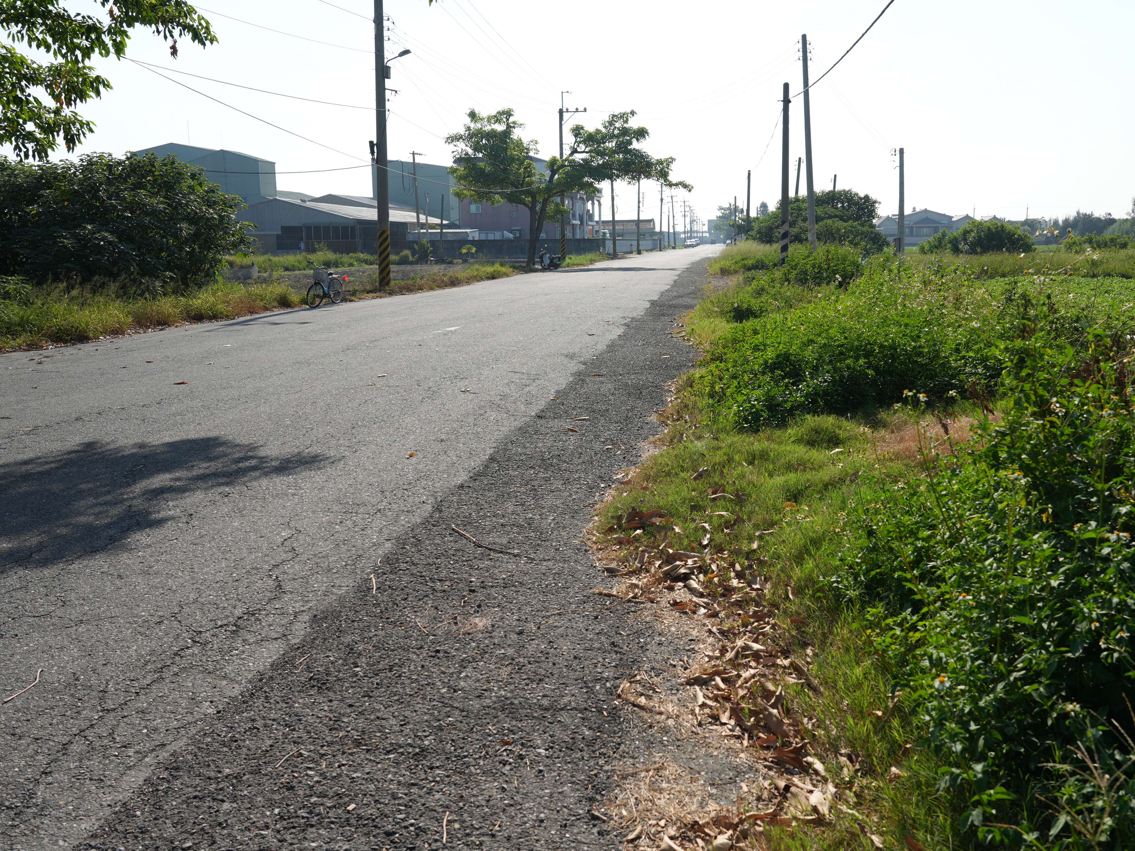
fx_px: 1115
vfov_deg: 41.8
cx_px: 635
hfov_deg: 53.8
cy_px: 421
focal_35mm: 34
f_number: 7.1
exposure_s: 1/320
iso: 100
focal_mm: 31
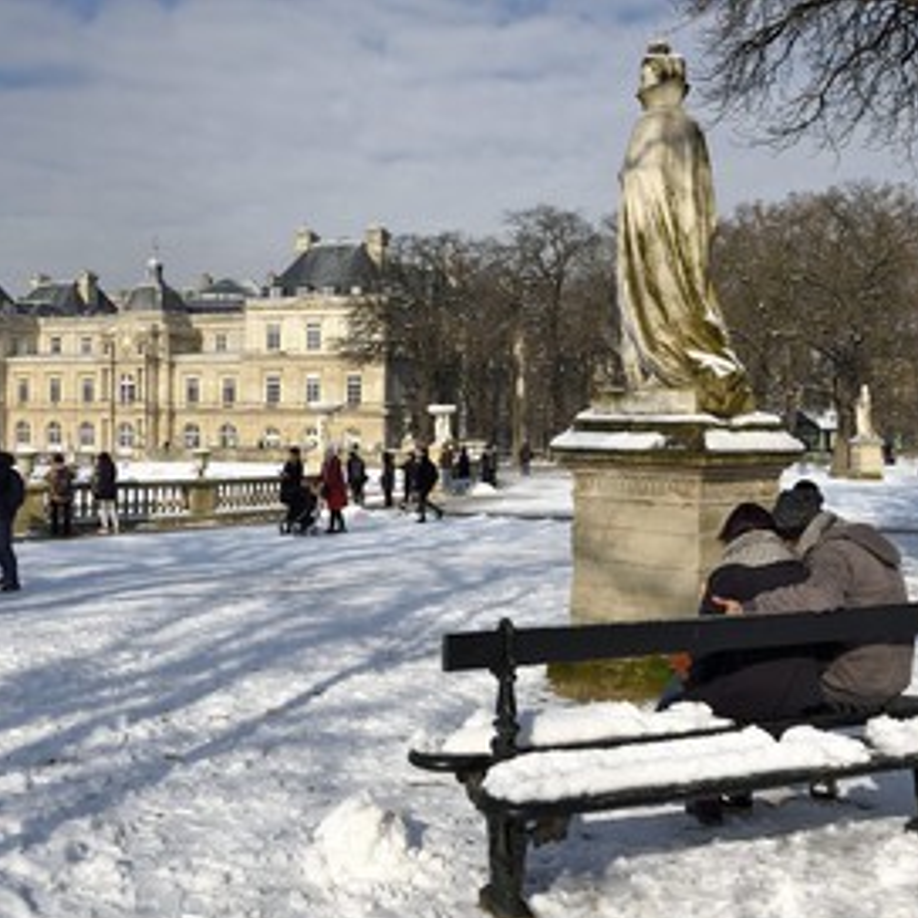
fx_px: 1260
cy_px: 469
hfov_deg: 39.9
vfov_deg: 40.0
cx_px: 381
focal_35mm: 42
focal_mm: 32
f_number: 16
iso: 200
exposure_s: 1/250
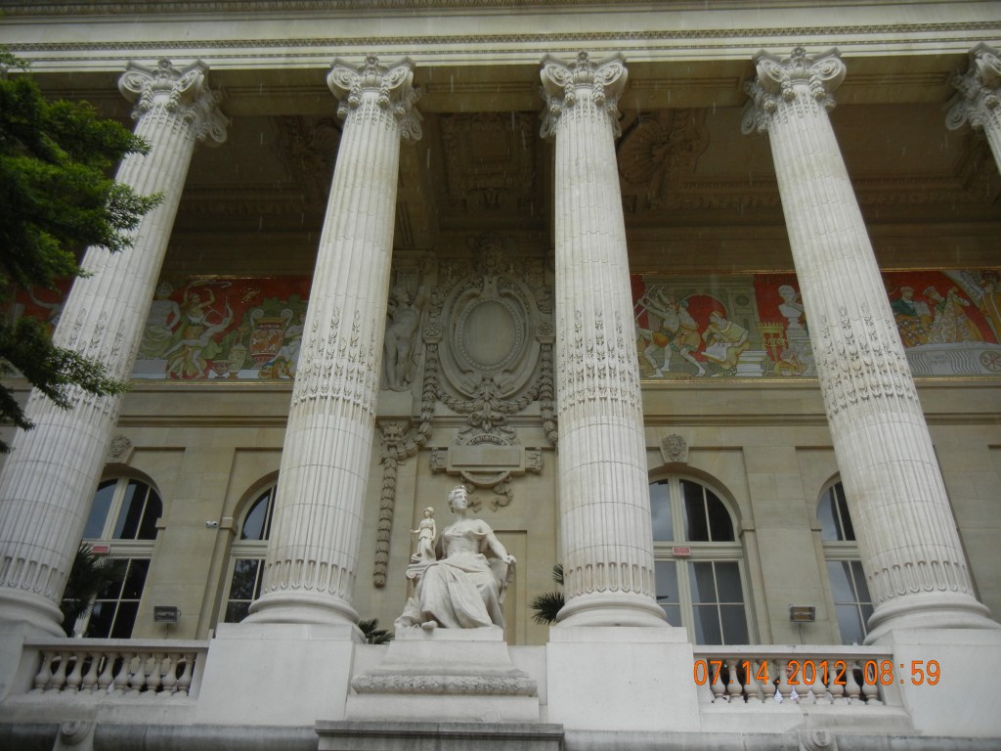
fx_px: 868
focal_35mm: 30
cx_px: 500
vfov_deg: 46.8
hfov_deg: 60.0
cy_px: 376
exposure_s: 1/373
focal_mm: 5.4
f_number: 3.5
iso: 160
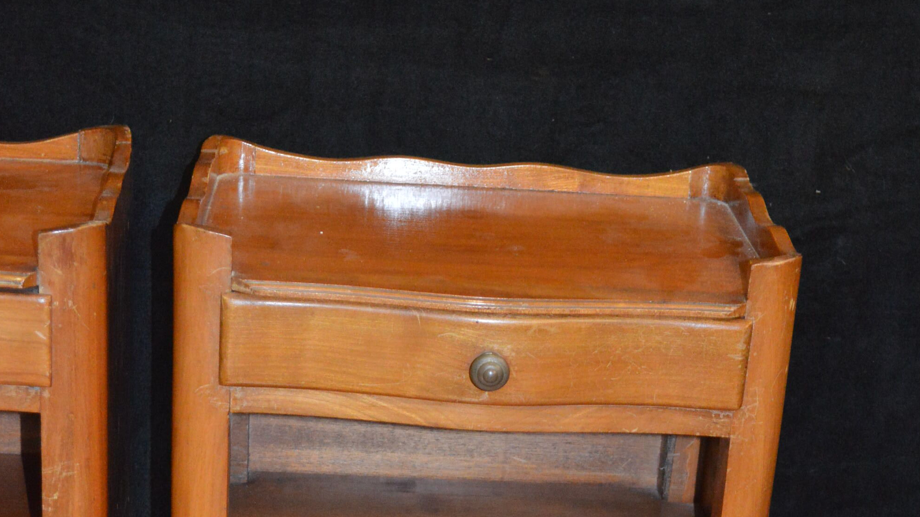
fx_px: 2098
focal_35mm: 86
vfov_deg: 13.7
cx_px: 461
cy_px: 599
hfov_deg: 24.7
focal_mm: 36
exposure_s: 1/60
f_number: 5
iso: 3200
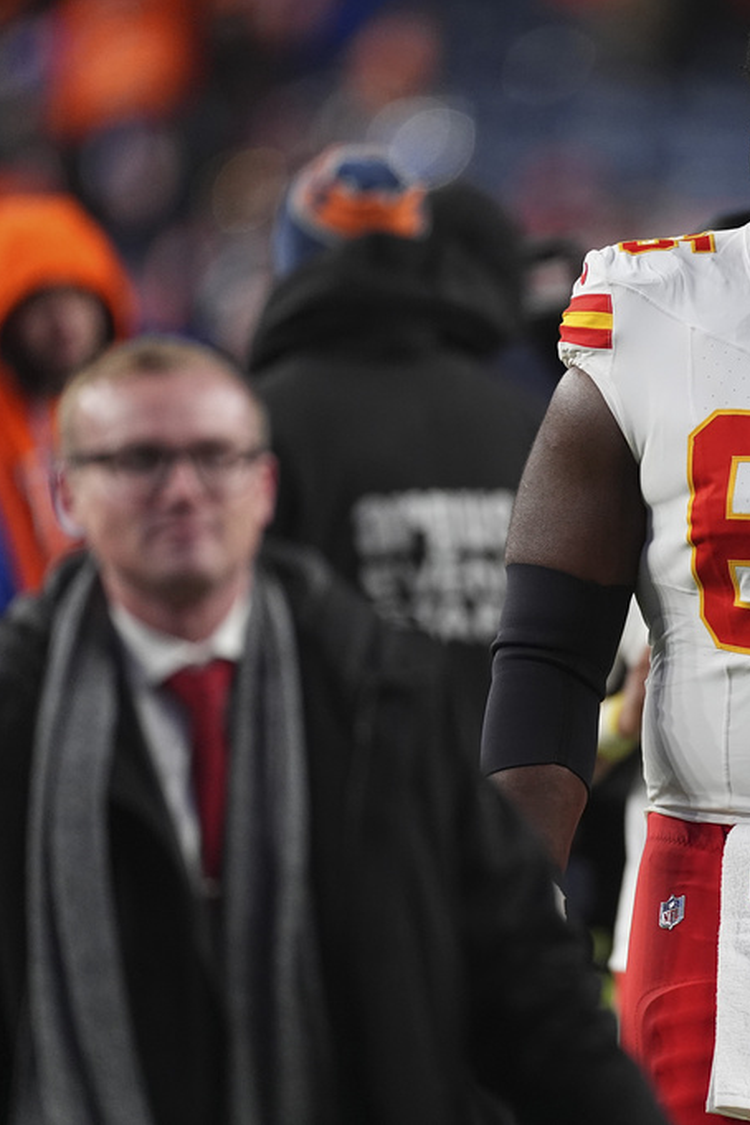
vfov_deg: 2.3
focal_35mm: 903
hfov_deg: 1.5
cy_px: 562
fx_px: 28217
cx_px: 783
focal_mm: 600
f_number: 4
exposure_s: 1/1600
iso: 3200
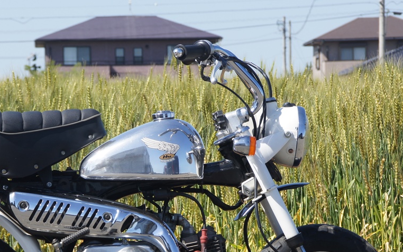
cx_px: 145
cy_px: 205
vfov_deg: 5.7
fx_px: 2537
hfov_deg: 9.1
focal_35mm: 231
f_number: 11
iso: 100
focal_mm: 90
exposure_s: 1/100
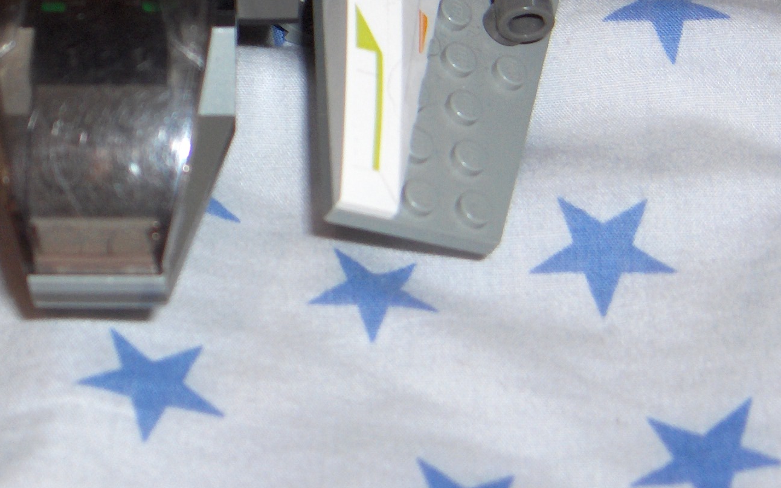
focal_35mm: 83
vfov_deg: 15.6
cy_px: 115
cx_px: 125
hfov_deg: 24.4
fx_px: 1767
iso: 100
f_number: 2.8
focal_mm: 8
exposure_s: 1/60
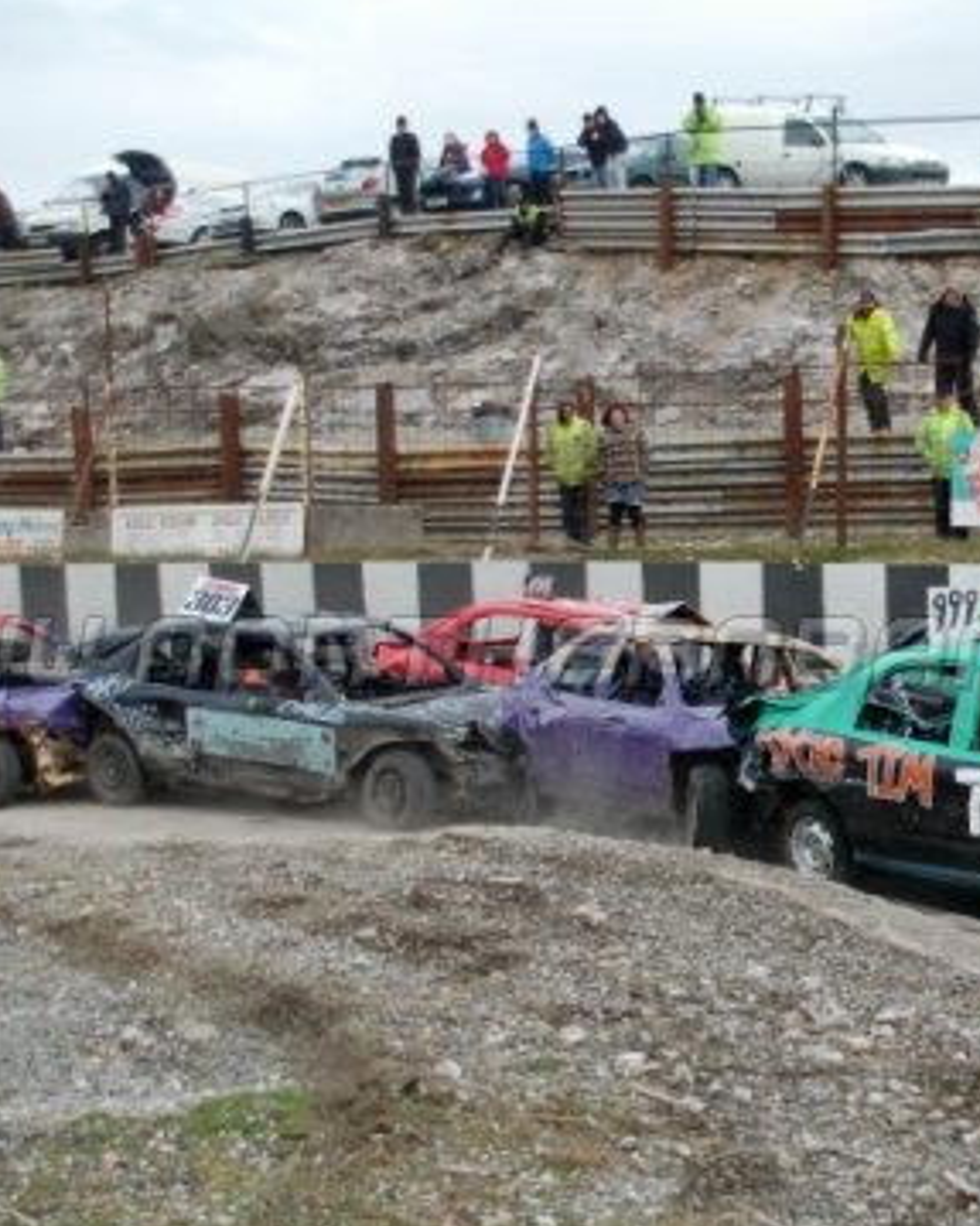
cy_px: 663
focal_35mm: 78
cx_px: 813
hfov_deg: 19.5
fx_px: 2823
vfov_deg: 24.5
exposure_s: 1/640
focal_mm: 31
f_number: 4.5
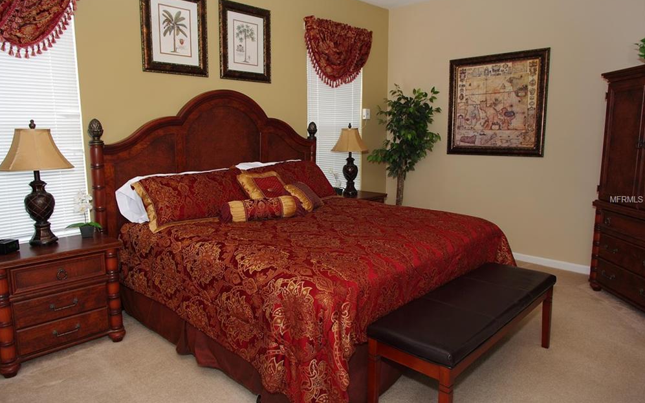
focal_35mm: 23
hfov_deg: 77.2
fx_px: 404
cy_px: 200
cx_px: 316
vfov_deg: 53.0
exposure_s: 1/50
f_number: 5.6
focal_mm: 15
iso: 400
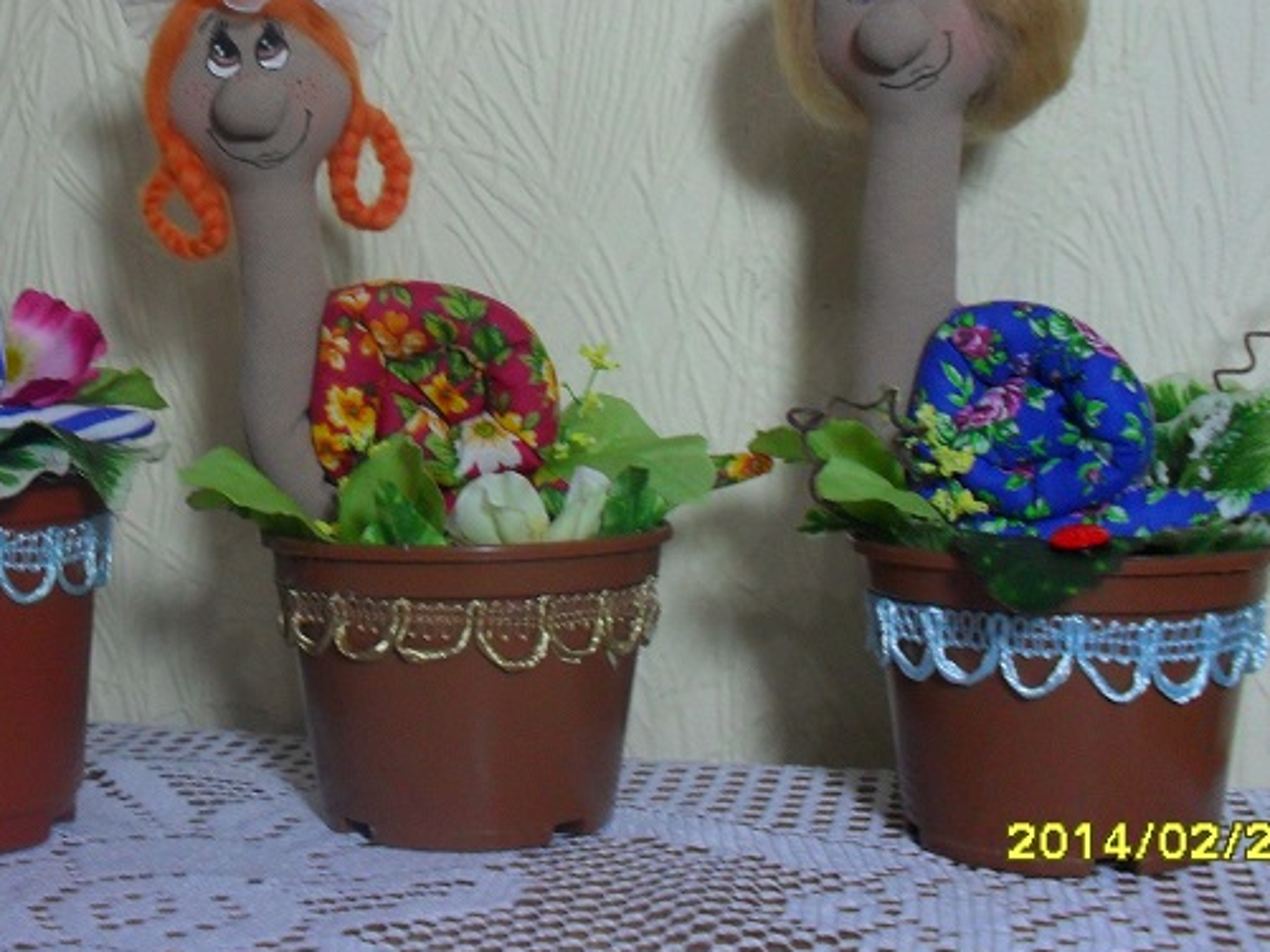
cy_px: 281
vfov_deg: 28.3
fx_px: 1872
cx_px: 451
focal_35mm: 51
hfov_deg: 37.2
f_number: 3.2
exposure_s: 1/30
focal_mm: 6.3
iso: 200
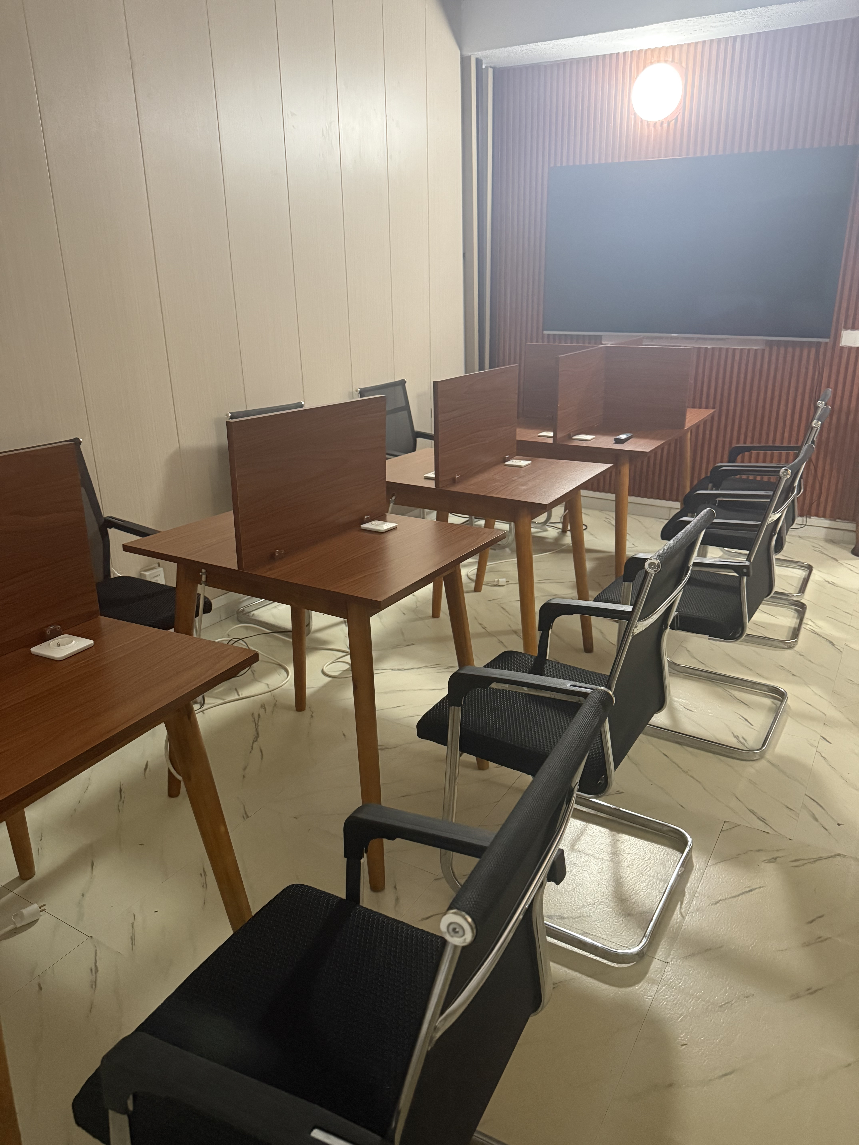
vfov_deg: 71.6
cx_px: 430
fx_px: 794
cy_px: 572
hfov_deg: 56.8
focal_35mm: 24
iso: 800
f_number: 1.78
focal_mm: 6.76
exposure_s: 1/53
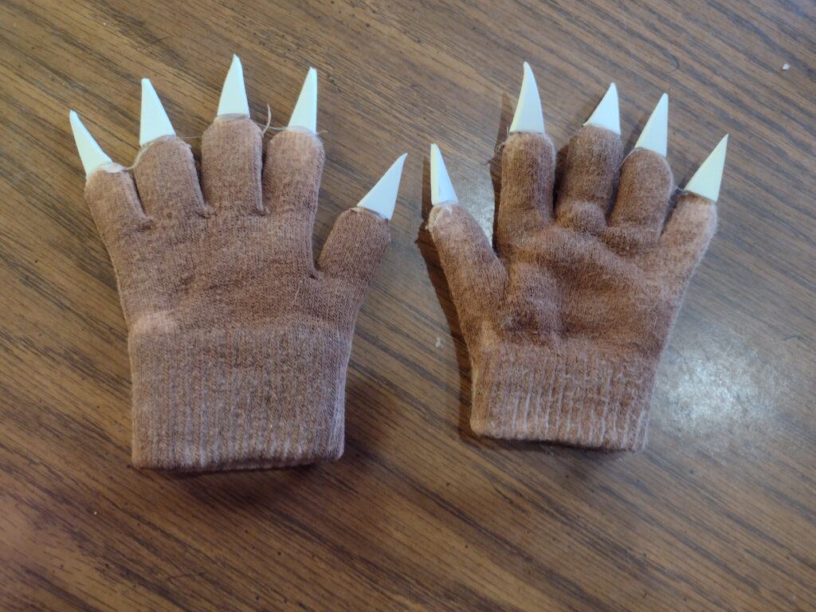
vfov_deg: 51.4
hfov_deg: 65.3
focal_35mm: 27
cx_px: 408
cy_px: 306
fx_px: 636
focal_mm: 4.71
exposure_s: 1/40
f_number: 1.7
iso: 172
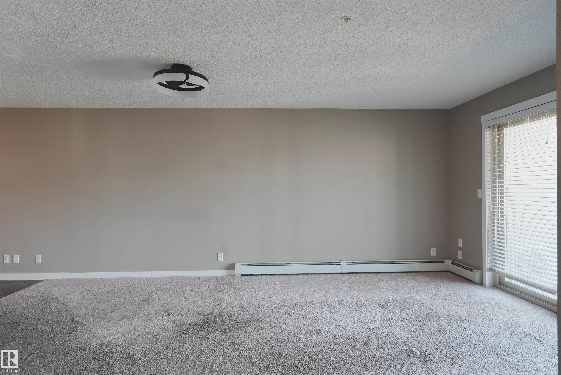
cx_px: 280
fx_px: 312
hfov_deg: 84.0
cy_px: 188
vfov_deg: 62.0
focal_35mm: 20
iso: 1000
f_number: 4.5
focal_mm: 20
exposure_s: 1/40
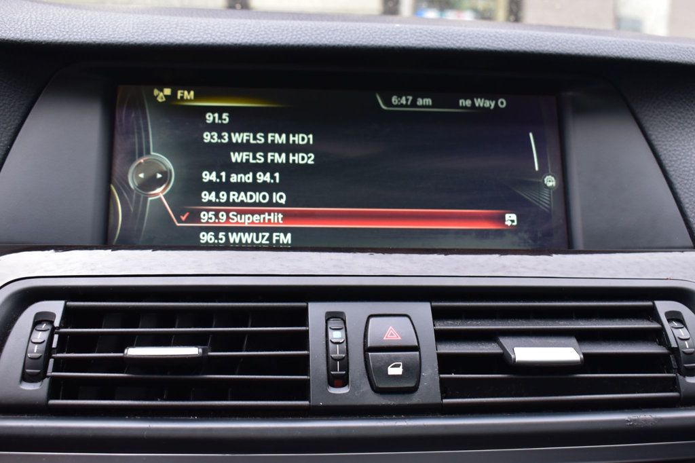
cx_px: 348
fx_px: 782
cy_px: 232
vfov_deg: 33.0
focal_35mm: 40
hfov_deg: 47.9
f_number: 6.3
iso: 500
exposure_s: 1/15
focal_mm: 27
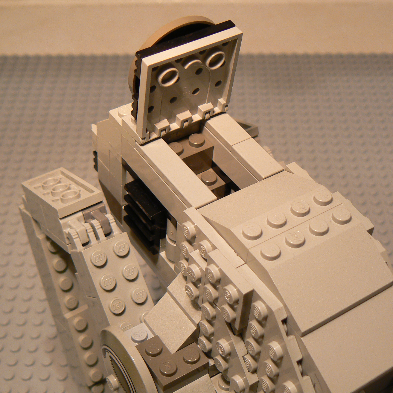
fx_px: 822
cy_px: 196
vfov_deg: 26.9
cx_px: 202
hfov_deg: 26.9
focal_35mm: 64
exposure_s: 1/15
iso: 100
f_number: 3.2
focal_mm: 9.1
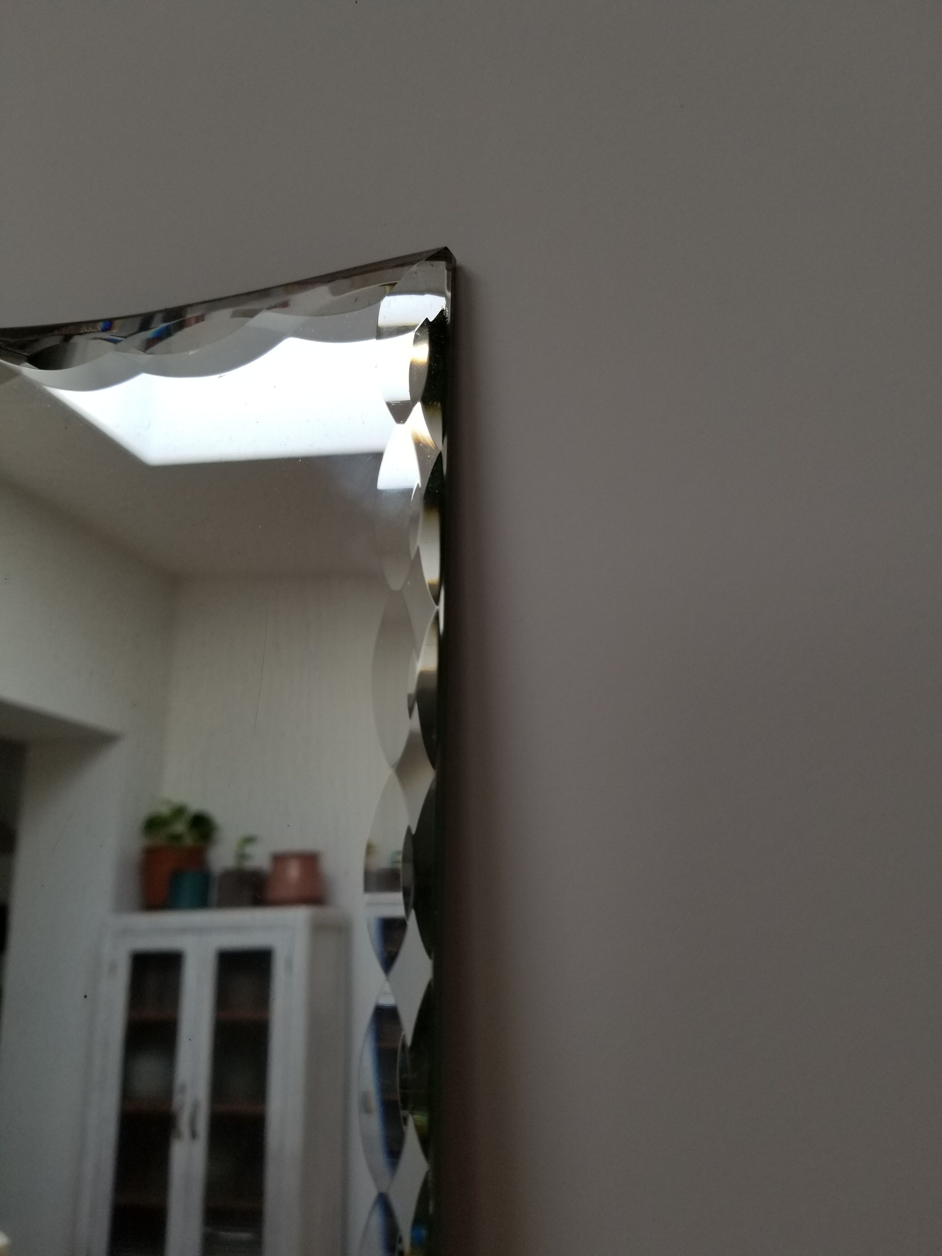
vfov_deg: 67.3
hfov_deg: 53.1
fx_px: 943
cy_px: 628
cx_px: 471
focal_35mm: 26
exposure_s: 1/123
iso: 50
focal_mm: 4.25
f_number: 1.7
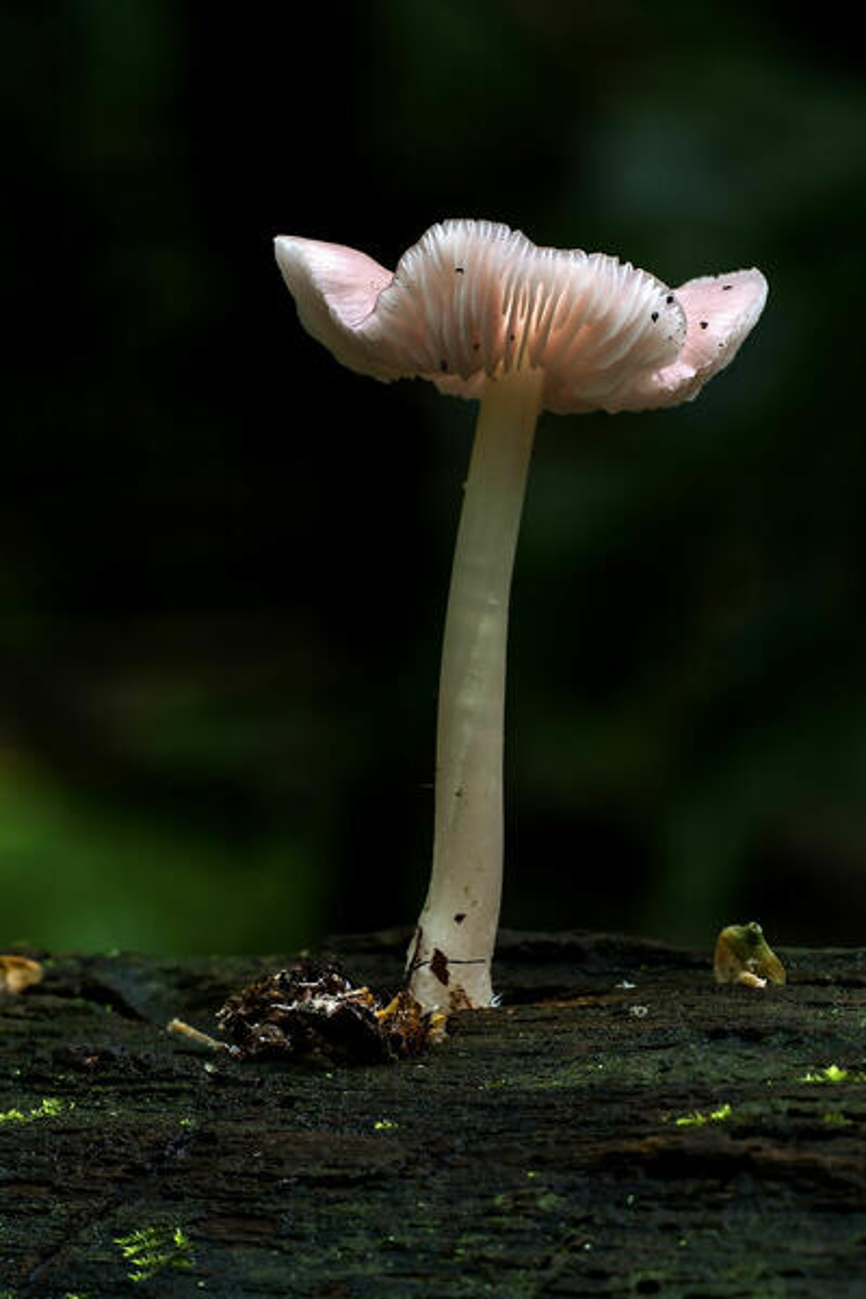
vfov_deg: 7.4
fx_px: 9994
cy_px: 650
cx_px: 433
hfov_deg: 5.0
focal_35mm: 277
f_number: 16
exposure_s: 1/2
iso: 100
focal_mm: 185
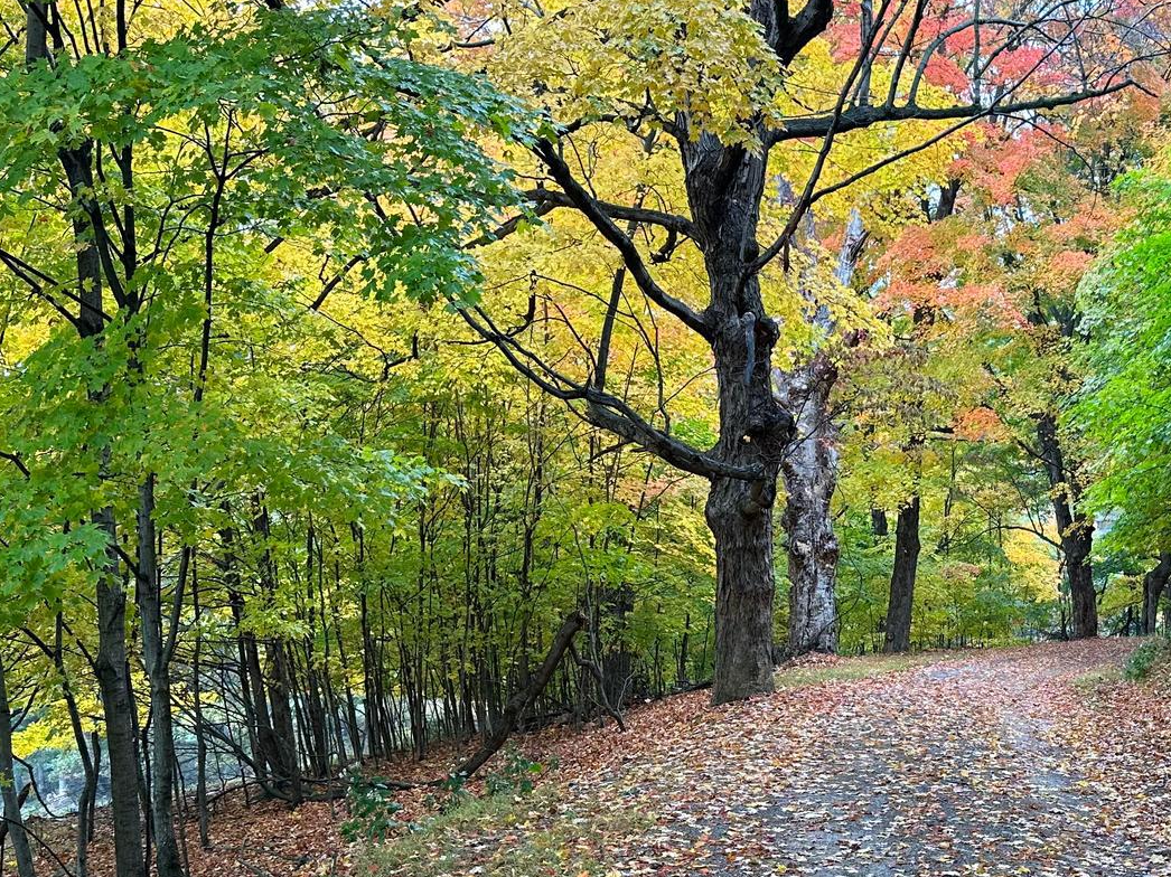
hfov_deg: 38.4
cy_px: 579
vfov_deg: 30.7
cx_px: 994
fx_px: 1590
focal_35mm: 47
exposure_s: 1/161
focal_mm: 6.86
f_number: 1.78
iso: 80
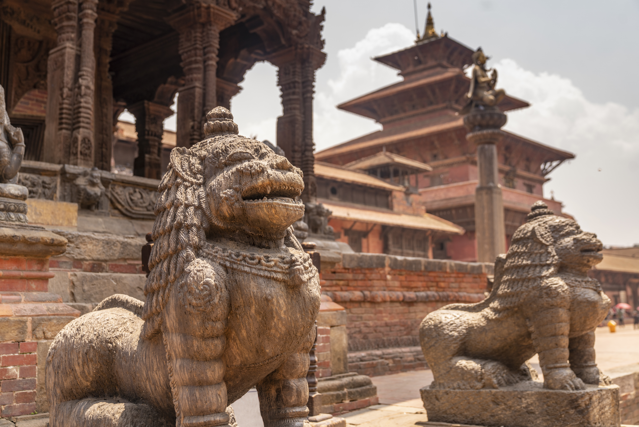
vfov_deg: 34.2
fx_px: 692
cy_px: 214
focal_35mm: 39
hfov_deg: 49.5
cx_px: 320
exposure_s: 1/250
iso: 100
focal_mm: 39
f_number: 4.5
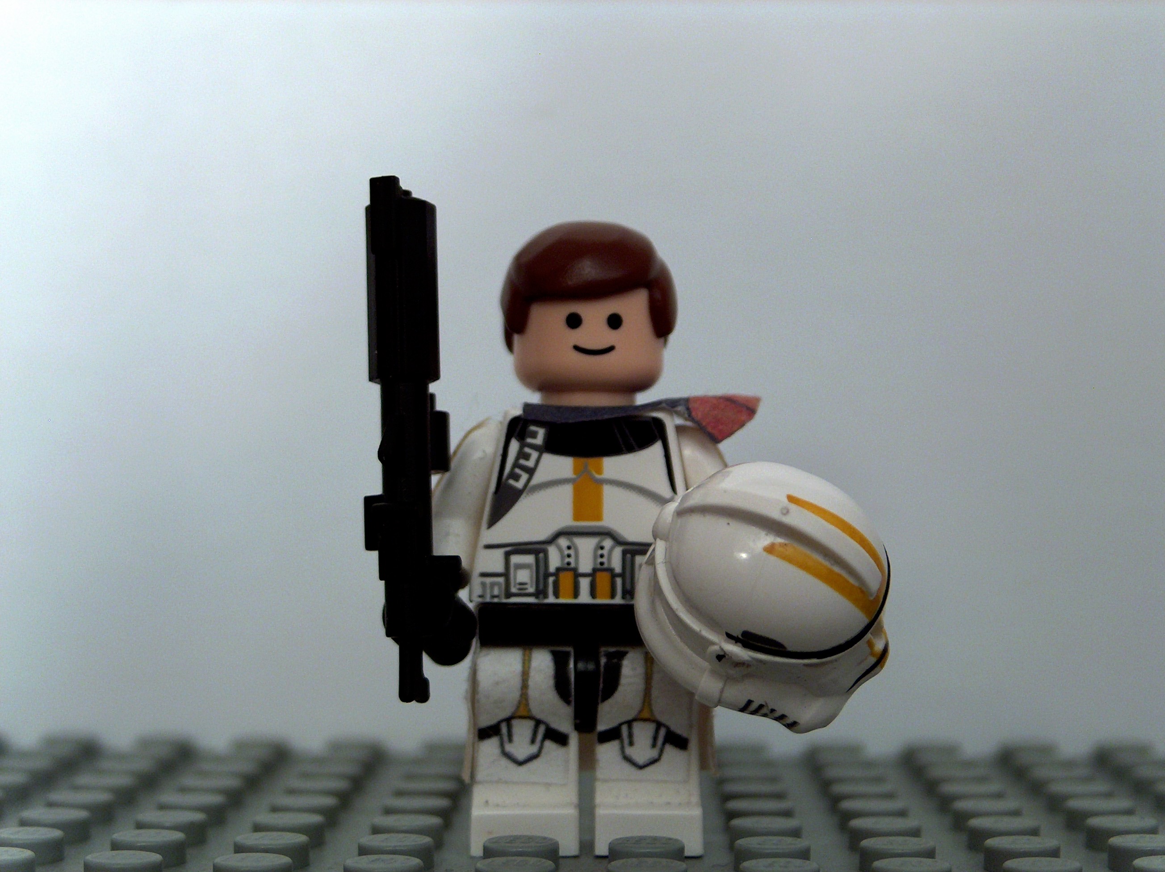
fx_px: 2421
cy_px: 436
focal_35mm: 72
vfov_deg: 20.4
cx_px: 582
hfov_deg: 27.1
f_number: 2.9
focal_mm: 14.73
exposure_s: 1/1.05
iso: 100
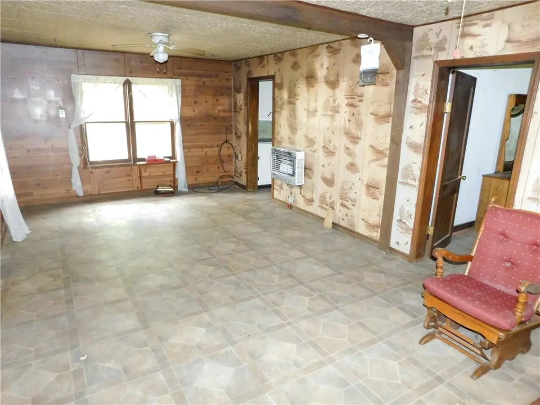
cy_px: 202
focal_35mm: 23
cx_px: 270
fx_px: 359
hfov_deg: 73.9
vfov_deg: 58.9
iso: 720
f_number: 3
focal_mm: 4
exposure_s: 1/30
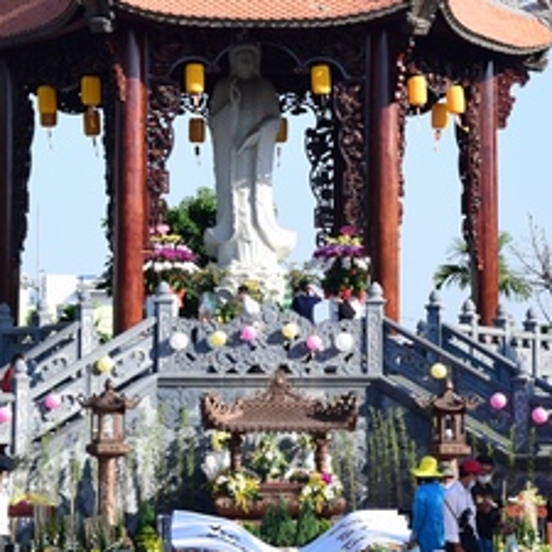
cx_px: 260
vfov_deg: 10.1
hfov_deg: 10.2
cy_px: 66
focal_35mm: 172
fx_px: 3103
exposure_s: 1/400
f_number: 7.1
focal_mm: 70
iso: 250
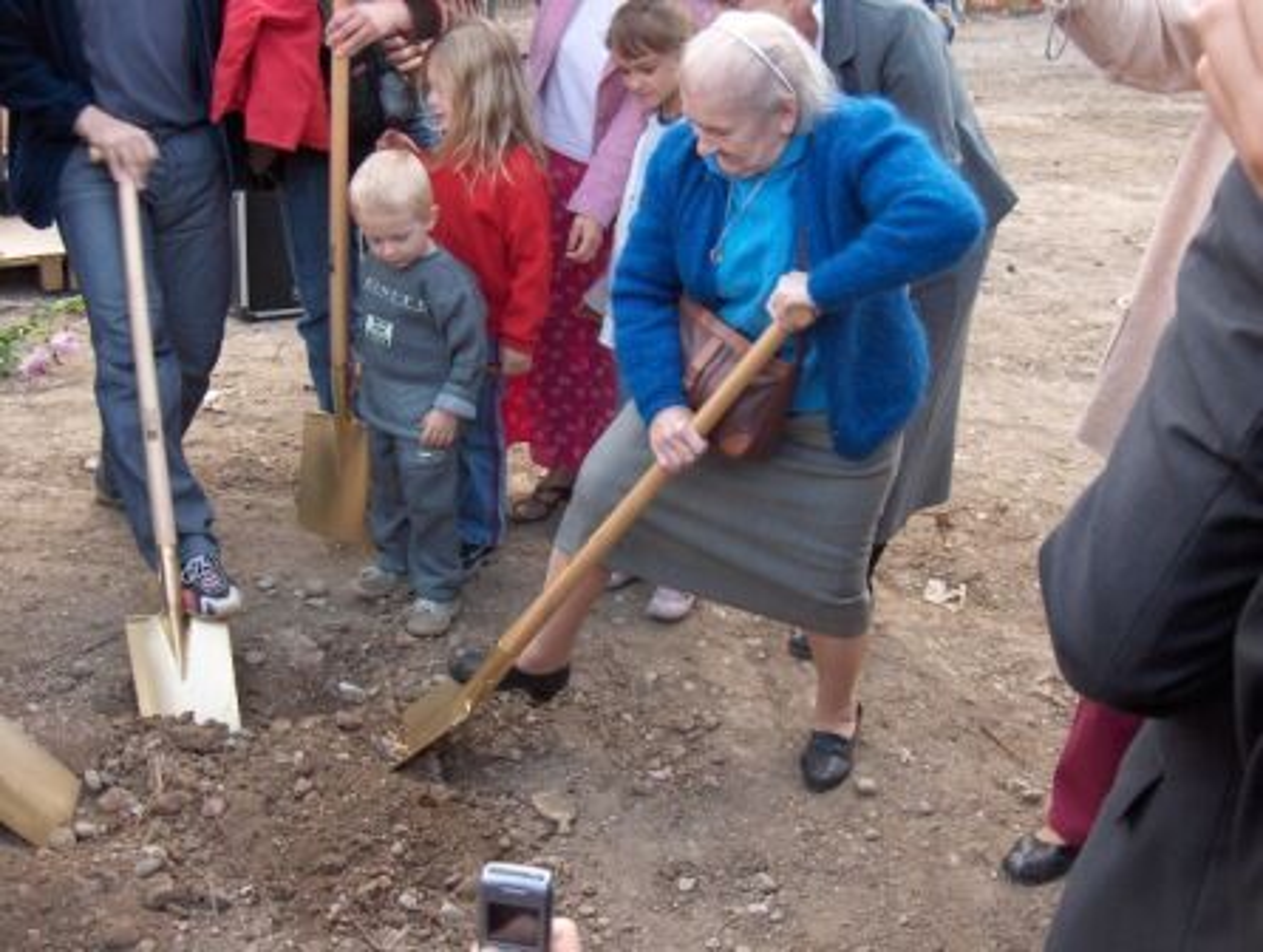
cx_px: 632
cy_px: 476
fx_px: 1425
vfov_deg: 36.9
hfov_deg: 47.8
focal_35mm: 39
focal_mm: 8
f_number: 2.8
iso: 100
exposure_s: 1/137
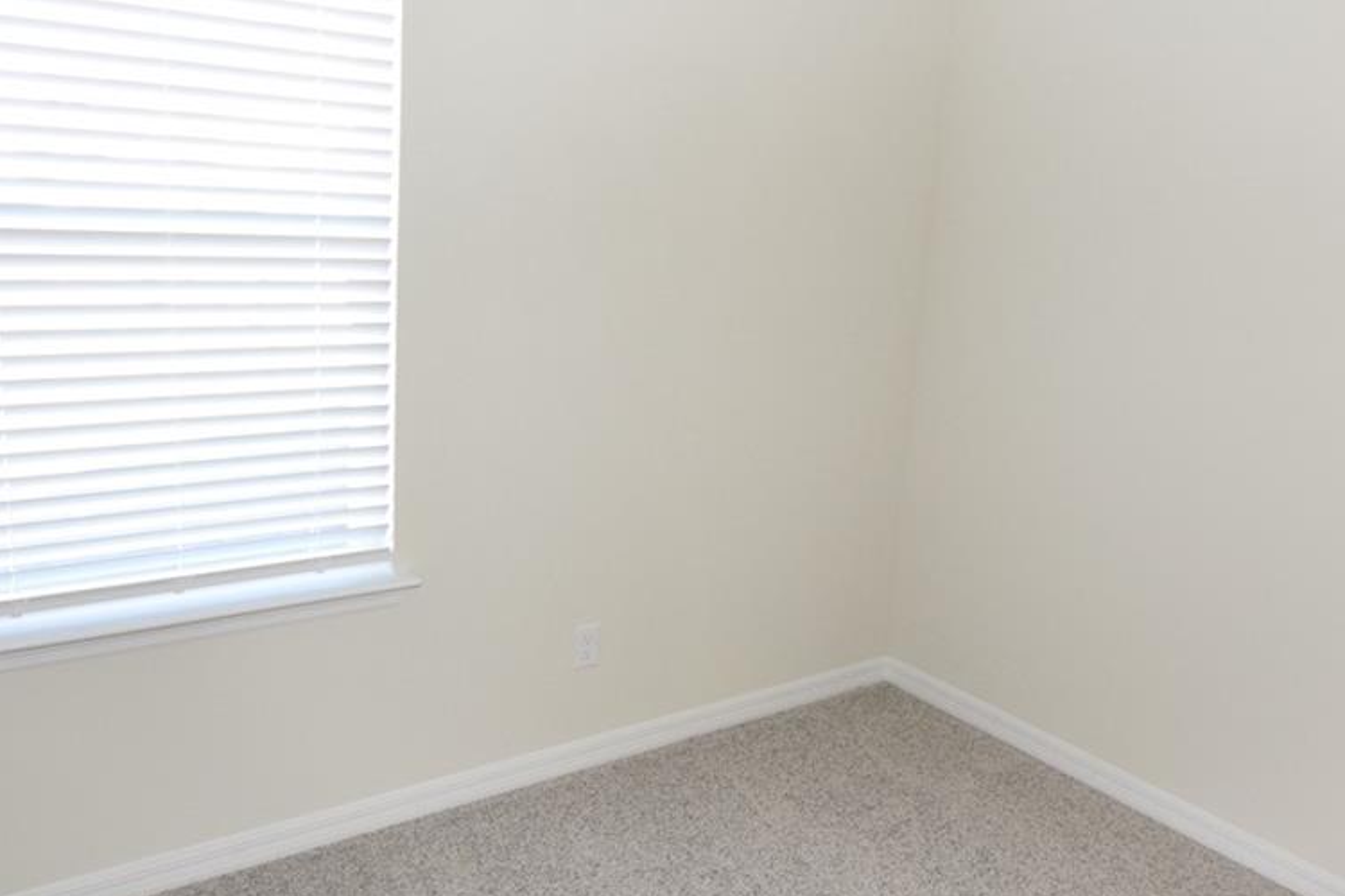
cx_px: 916
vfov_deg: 41.1
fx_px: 1195
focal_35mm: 32
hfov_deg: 57.2
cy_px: 453
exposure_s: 1/80
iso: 800
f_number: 4.5
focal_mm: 10
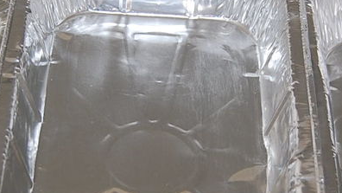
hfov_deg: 18.0
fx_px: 1079
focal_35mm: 119
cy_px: 98
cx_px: 158
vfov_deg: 10.2
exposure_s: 1/60
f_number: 4.2
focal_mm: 30
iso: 400
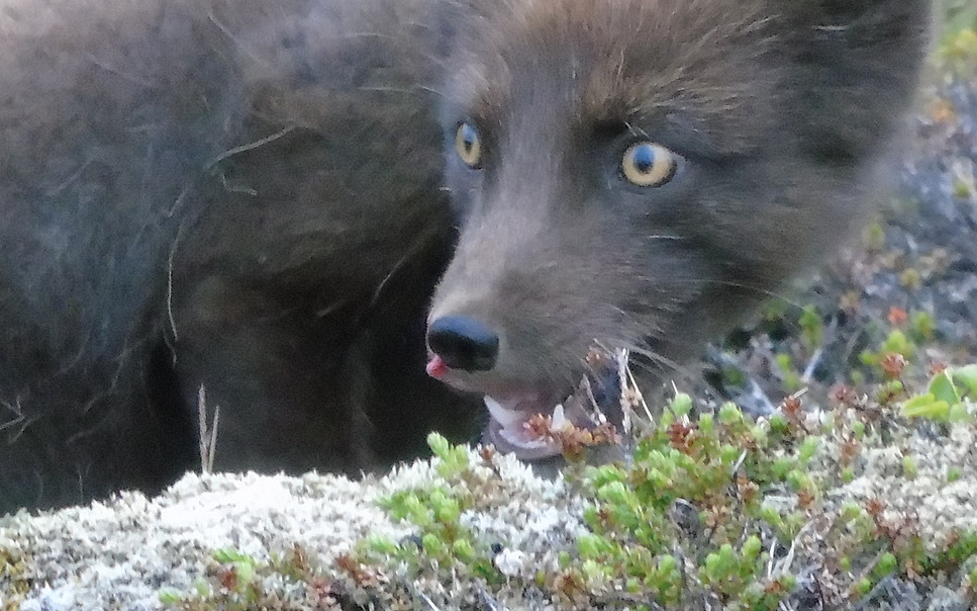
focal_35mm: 1445
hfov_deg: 1.5
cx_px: 460
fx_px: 38468
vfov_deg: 0.9
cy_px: 274
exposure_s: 1/50
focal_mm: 98
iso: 800
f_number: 5.7
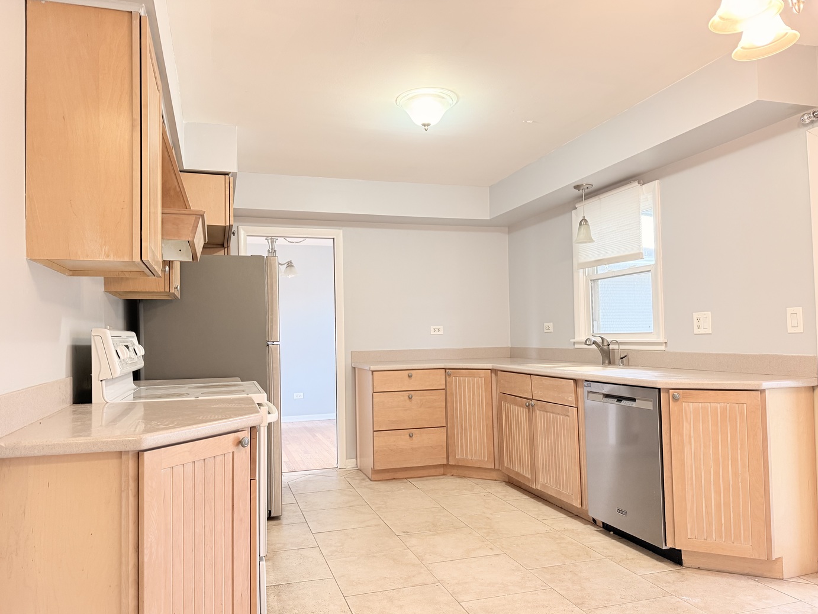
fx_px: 591
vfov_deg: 54.9
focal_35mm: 25
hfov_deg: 69.4
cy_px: 319
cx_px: 393
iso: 250
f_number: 1.78
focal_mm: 6.76
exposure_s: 1/60
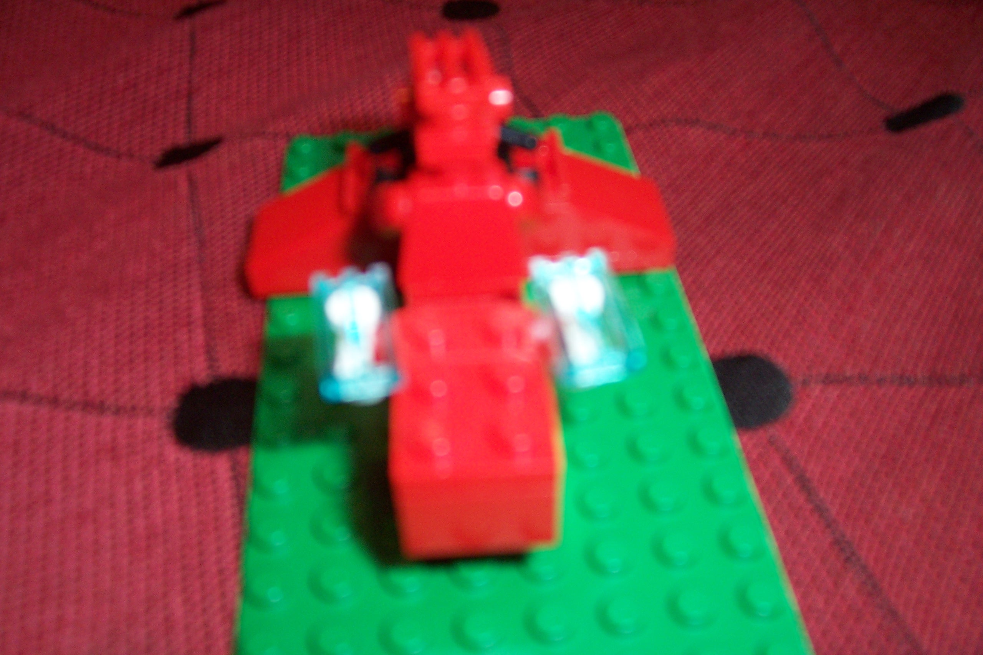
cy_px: 328
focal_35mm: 34
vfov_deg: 38.9
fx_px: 928
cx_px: 492
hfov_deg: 55.8
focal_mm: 5.6
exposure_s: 1/60
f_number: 2.7
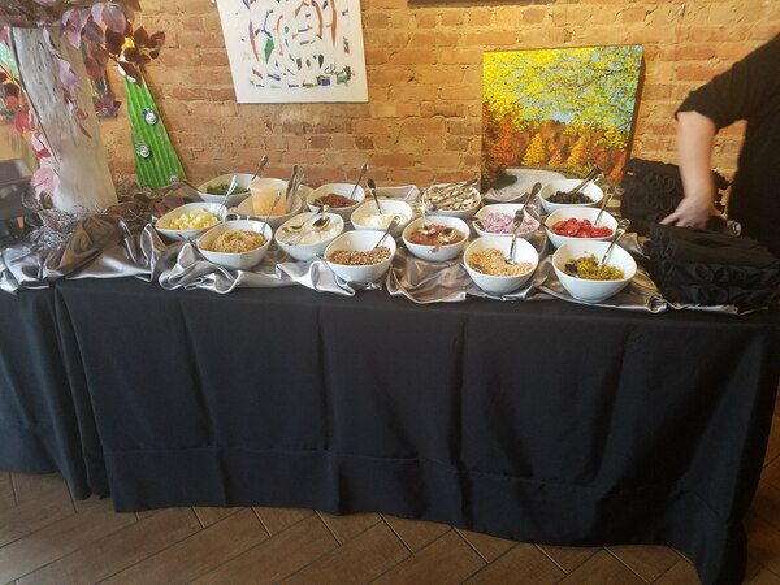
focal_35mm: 26
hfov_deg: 67.3
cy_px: 292
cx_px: 390
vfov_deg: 53.1
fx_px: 586
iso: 200
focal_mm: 4.2
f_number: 1.7
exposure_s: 1/17
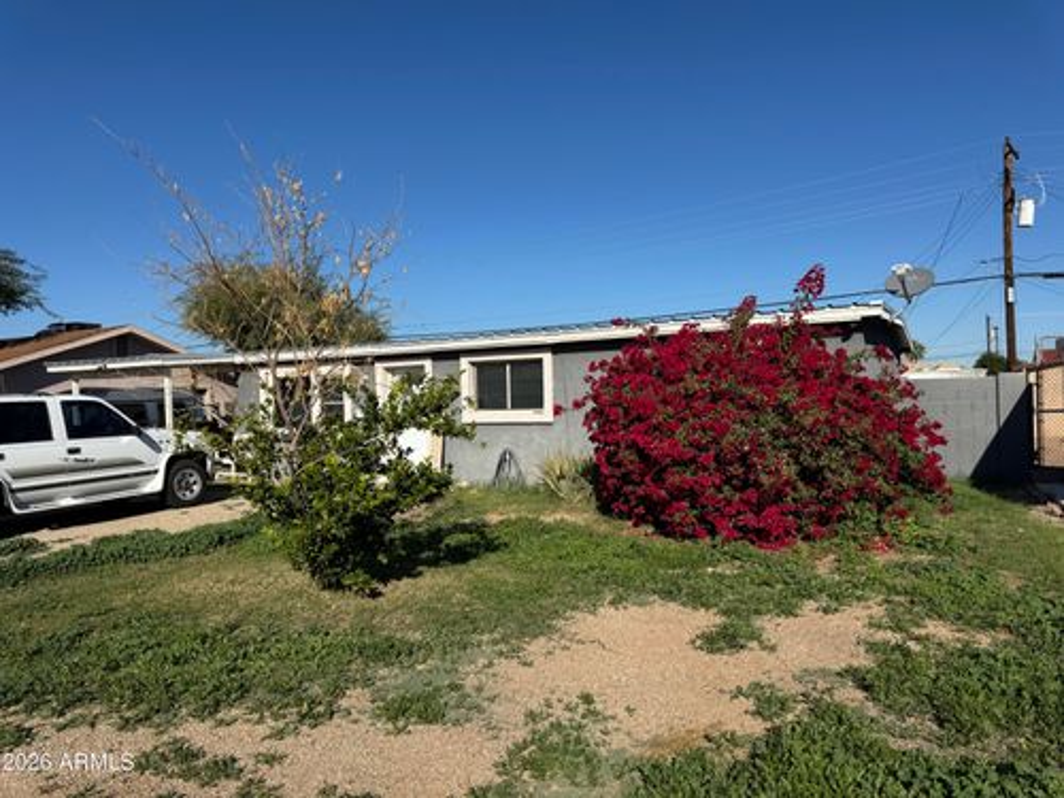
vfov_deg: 56.8
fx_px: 738
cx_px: 532
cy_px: 399
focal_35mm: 24
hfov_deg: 71.6
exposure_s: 1/6410
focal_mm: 6.76
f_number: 1.78
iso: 80
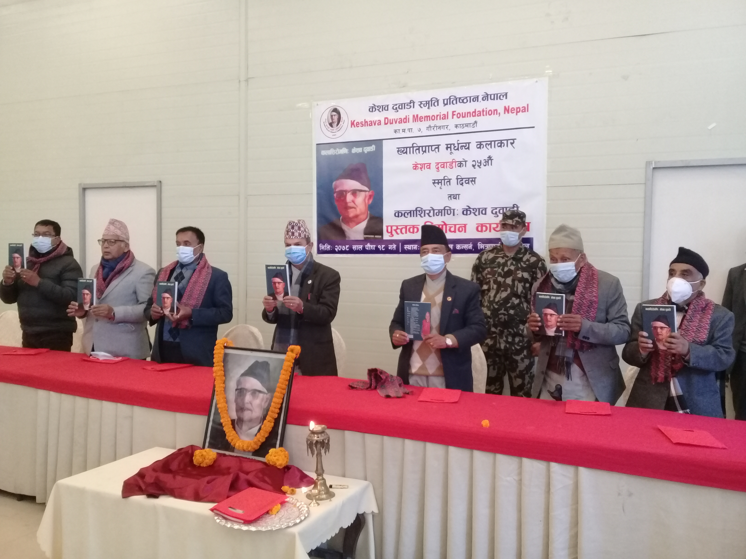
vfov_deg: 45.4
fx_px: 668
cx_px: 373
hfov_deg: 58.4
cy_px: 280
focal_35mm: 31
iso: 200
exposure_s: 1/25
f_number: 2.2
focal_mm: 3.3
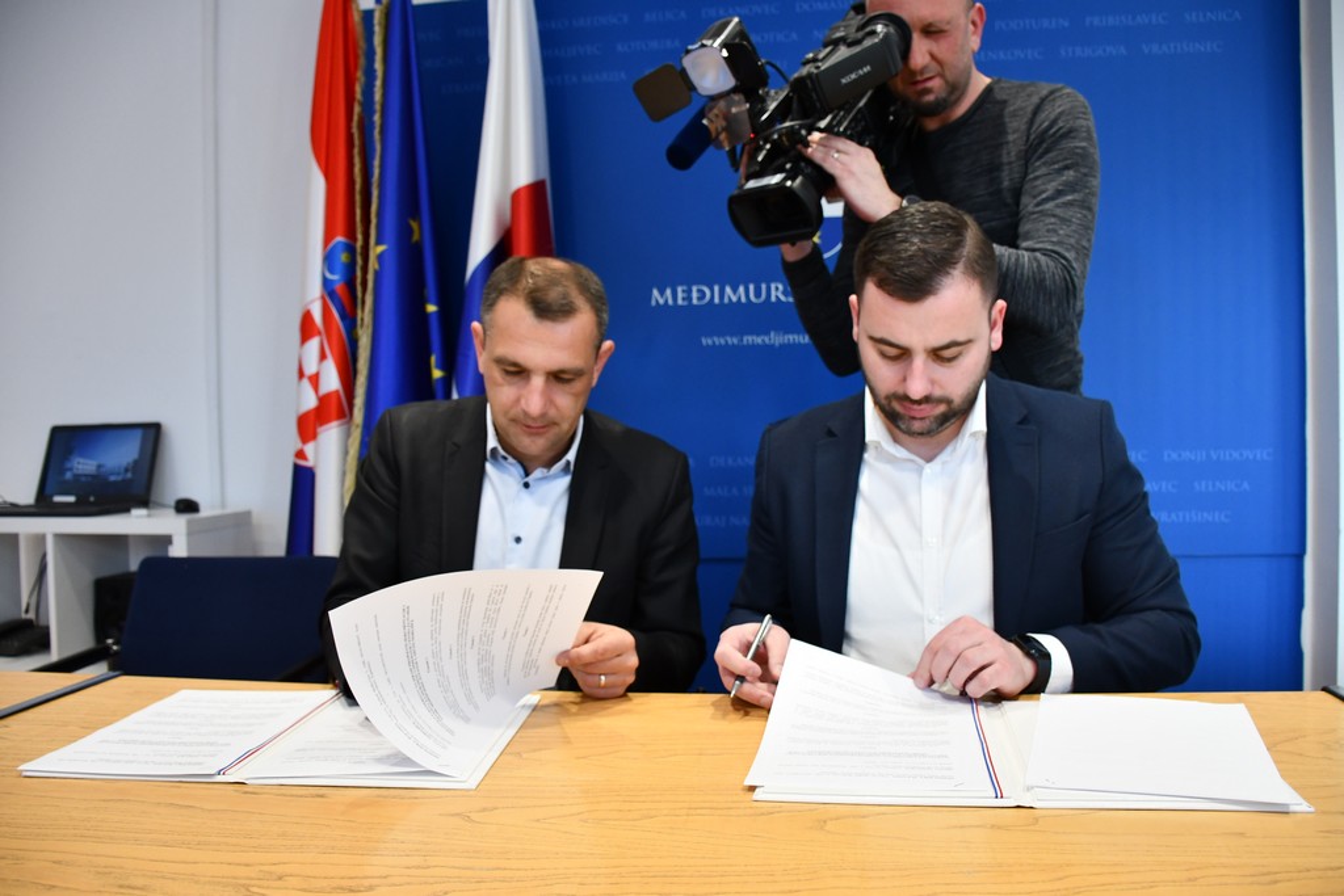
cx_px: 672
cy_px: 448
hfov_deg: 67.4
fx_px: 1008
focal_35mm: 27
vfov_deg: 47.9
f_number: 3.5
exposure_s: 1/125
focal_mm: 18
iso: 900
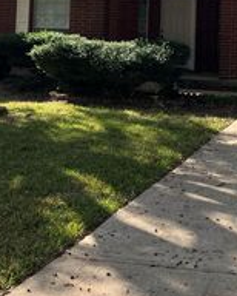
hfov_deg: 20.8
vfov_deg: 26.2
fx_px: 622
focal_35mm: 71
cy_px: 50
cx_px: 246
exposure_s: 1/1389
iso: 32
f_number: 1.8
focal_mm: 3.99
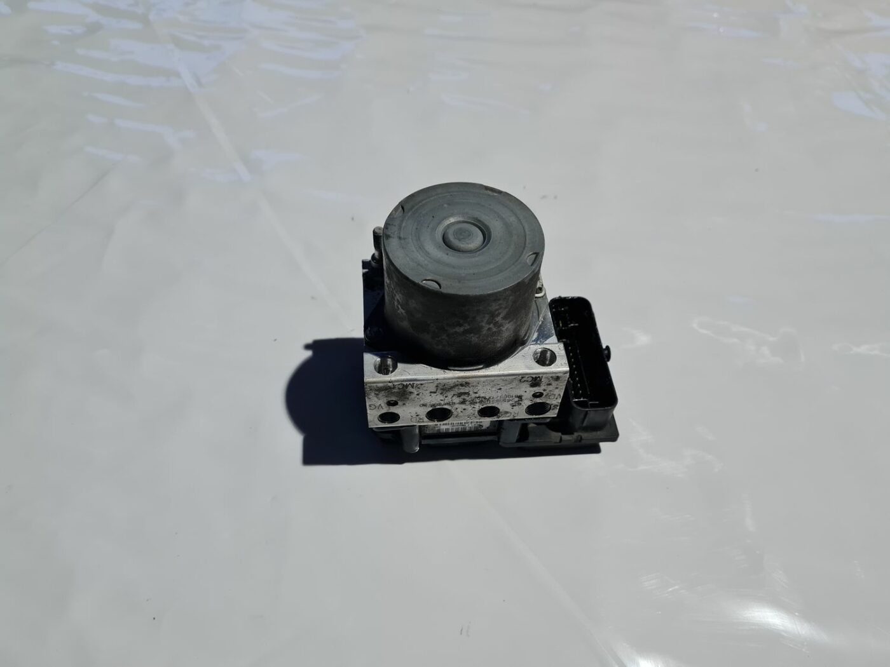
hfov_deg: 67.3
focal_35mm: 26
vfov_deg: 53.1
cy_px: 334
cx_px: 445
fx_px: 668
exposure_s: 1/50
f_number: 1.8
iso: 320
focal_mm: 5.4
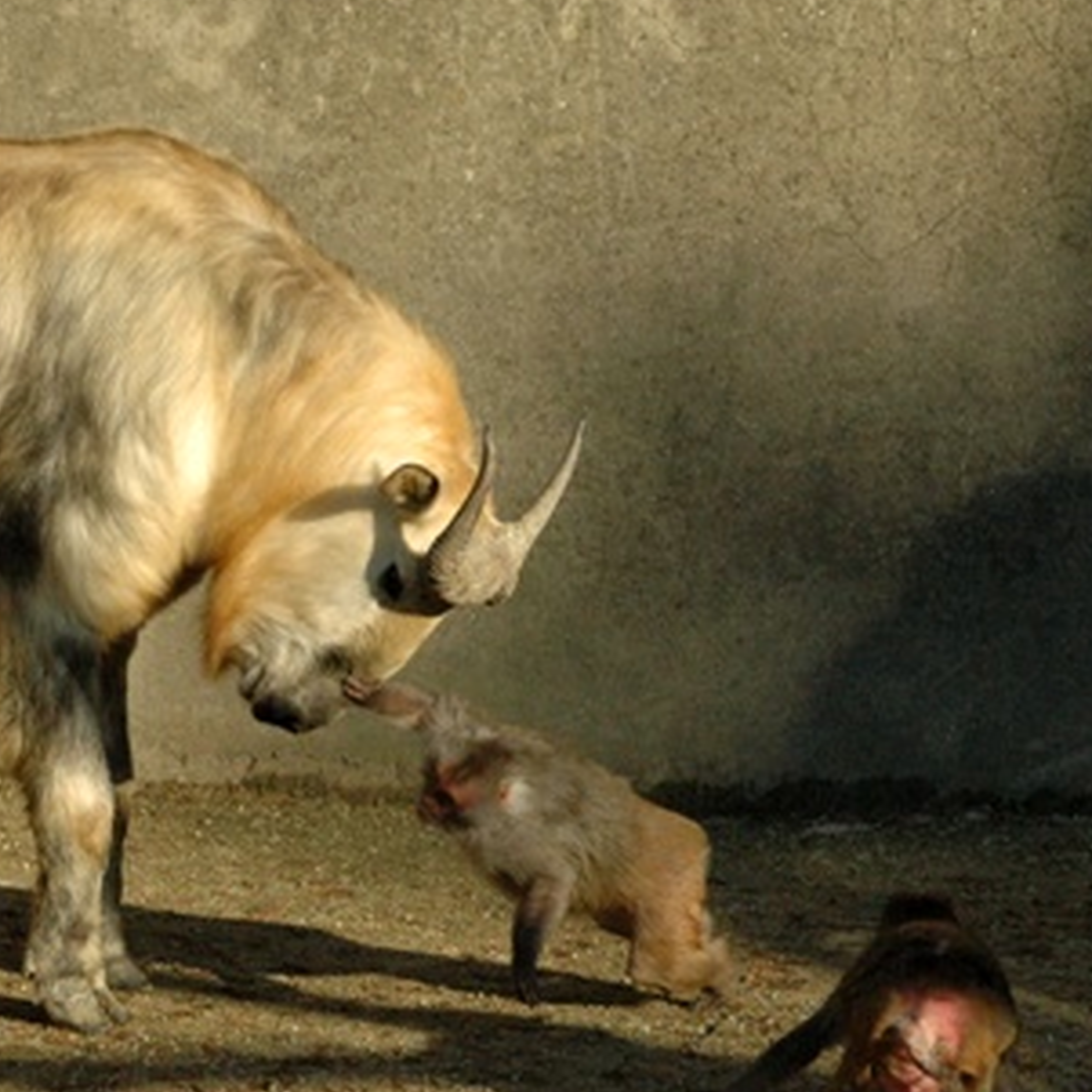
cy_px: 631
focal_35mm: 295
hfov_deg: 5.9
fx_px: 10529
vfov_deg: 5.9
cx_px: 341
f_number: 5.6
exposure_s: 1/5000
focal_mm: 122
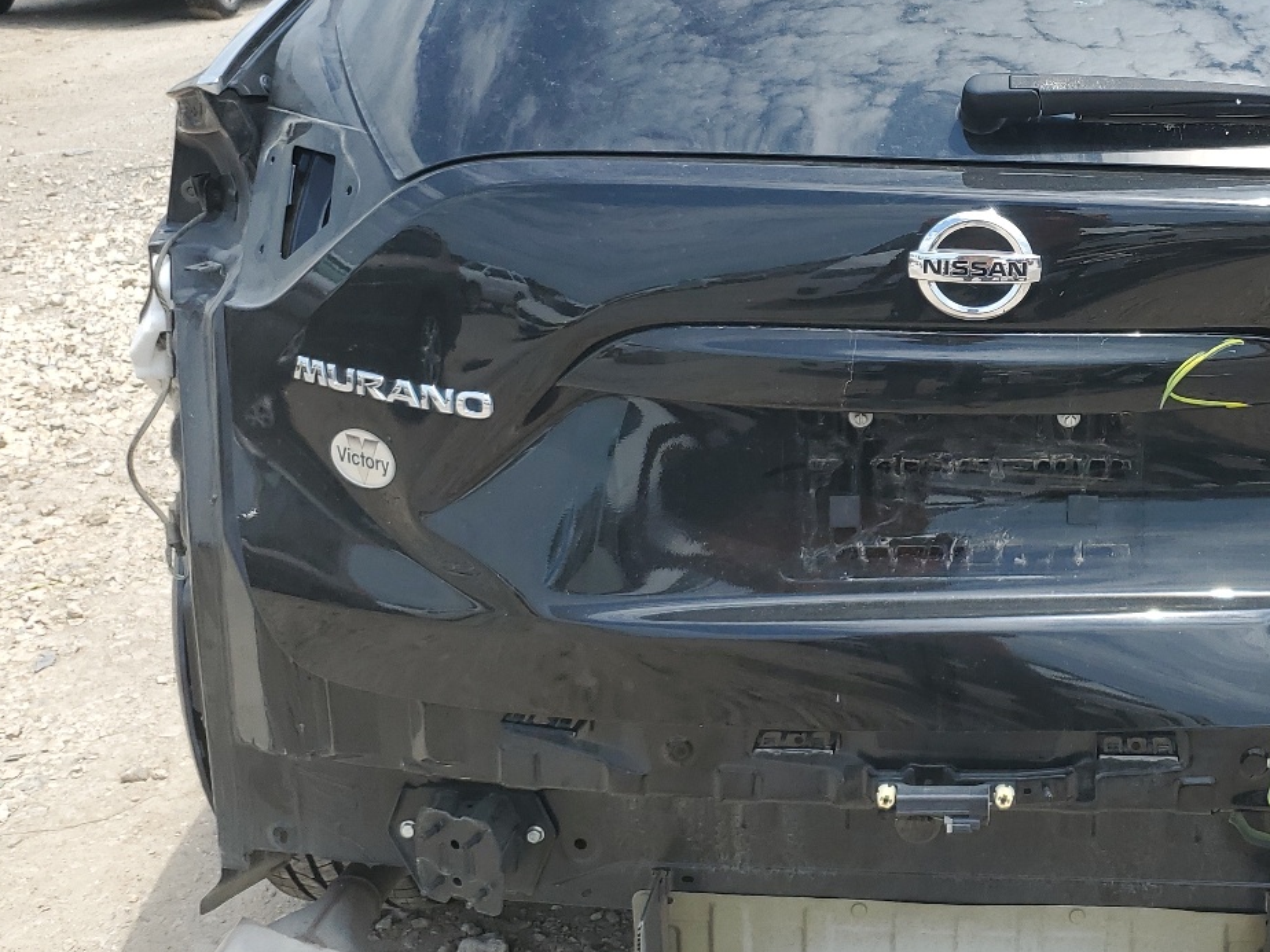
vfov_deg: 32.0
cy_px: 363
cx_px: 1061
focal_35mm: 45
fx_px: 1651
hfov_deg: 39.9
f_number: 1.5
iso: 50
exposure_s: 1/2000
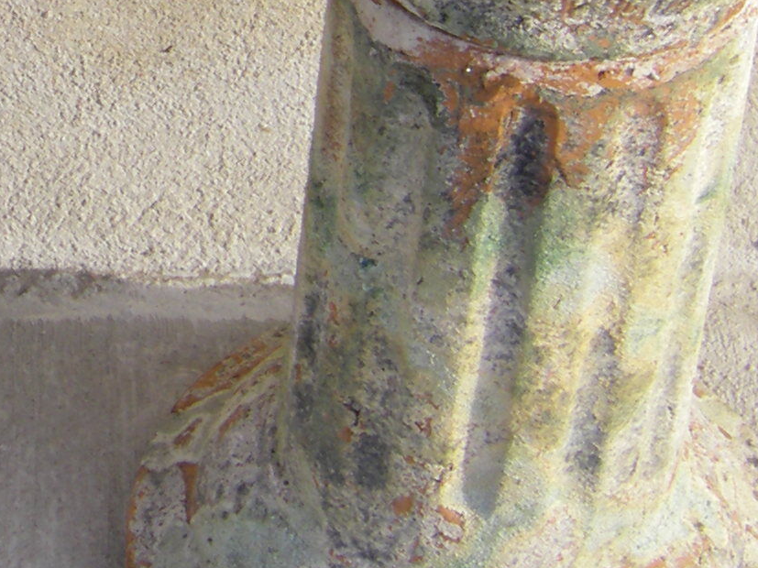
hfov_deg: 13.0
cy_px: -83
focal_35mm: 150
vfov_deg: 9.8
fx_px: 3284
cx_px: 26
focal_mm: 6.3
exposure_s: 1/160
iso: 64
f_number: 3.5
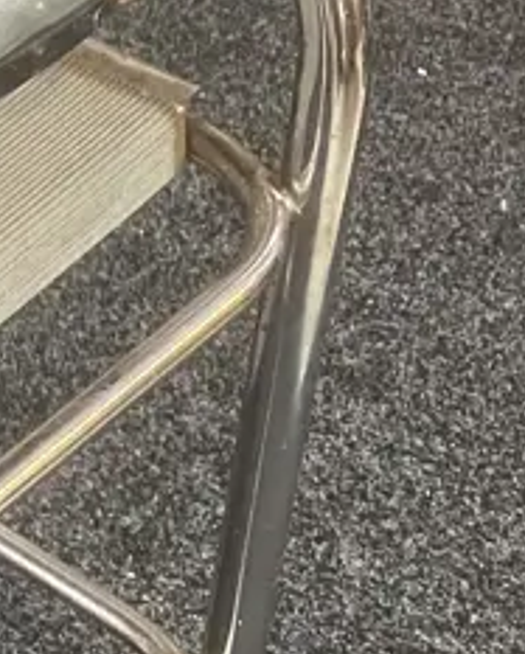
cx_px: -365
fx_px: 2326
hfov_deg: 12.0
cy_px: 556
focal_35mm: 120
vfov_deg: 15.9
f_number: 1.8
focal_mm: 3.99
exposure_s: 1/33
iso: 400
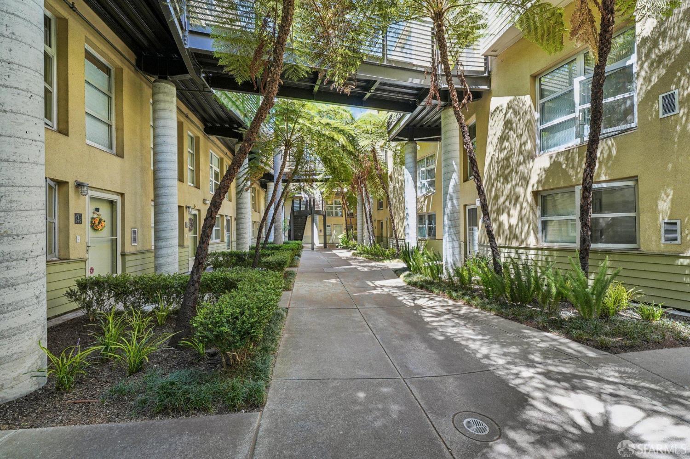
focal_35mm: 14
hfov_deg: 104.3
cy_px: 230
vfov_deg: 81.2
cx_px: 345
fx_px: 268
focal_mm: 14
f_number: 8
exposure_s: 1/50
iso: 800
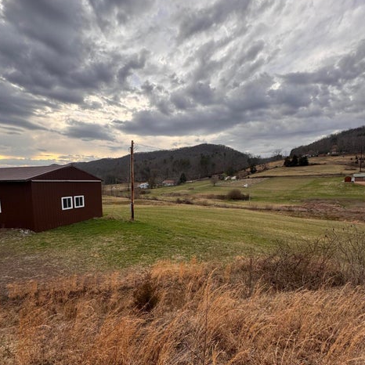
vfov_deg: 83.7
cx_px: 182
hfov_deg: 84.0
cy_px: 202
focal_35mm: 17
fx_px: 203
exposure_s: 1/290
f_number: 2.2
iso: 40
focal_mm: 2.22
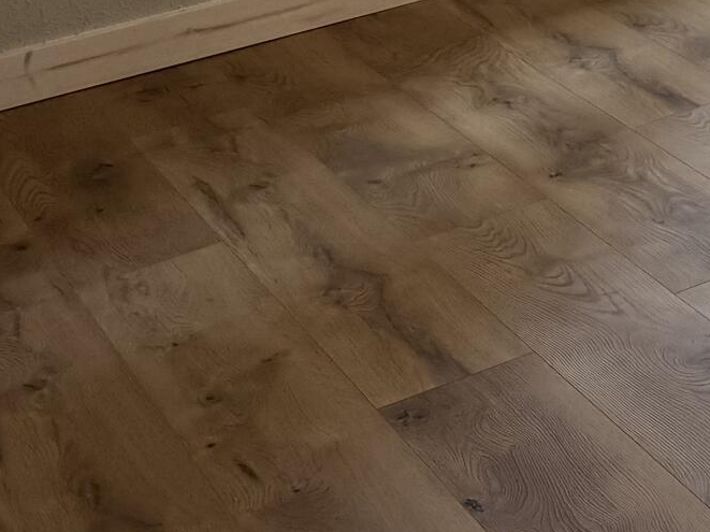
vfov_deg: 12.2
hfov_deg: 15.5
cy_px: -498
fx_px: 2234
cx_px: 1275
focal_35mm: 109
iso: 80
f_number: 1.78
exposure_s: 1/120
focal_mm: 6.76
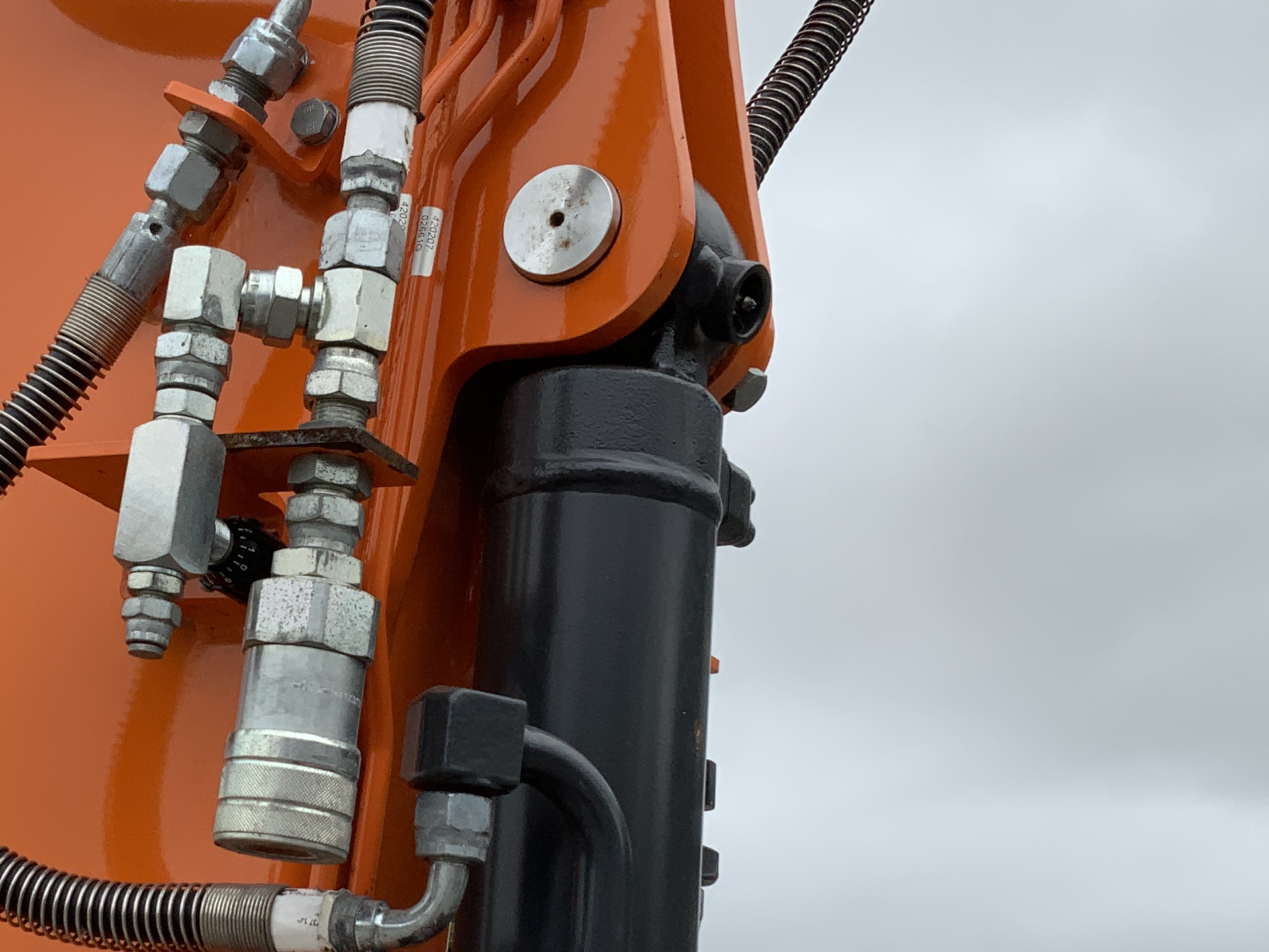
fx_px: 2236
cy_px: 645
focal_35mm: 61
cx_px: 233
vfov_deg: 23.9
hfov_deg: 30.8
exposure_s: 1/1121
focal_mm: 3
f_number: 1.8
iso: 16
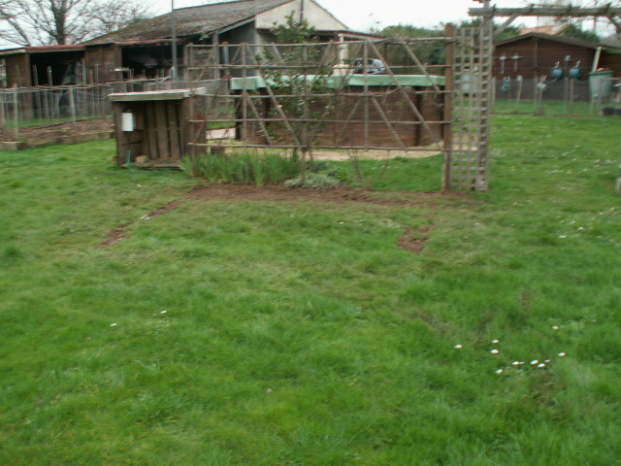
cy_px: 233
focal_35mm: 35
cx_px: 310
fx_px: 628
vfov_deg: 40.7
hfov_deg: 52.6
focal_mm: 5.86
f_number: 4
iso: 50
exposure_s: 1/40
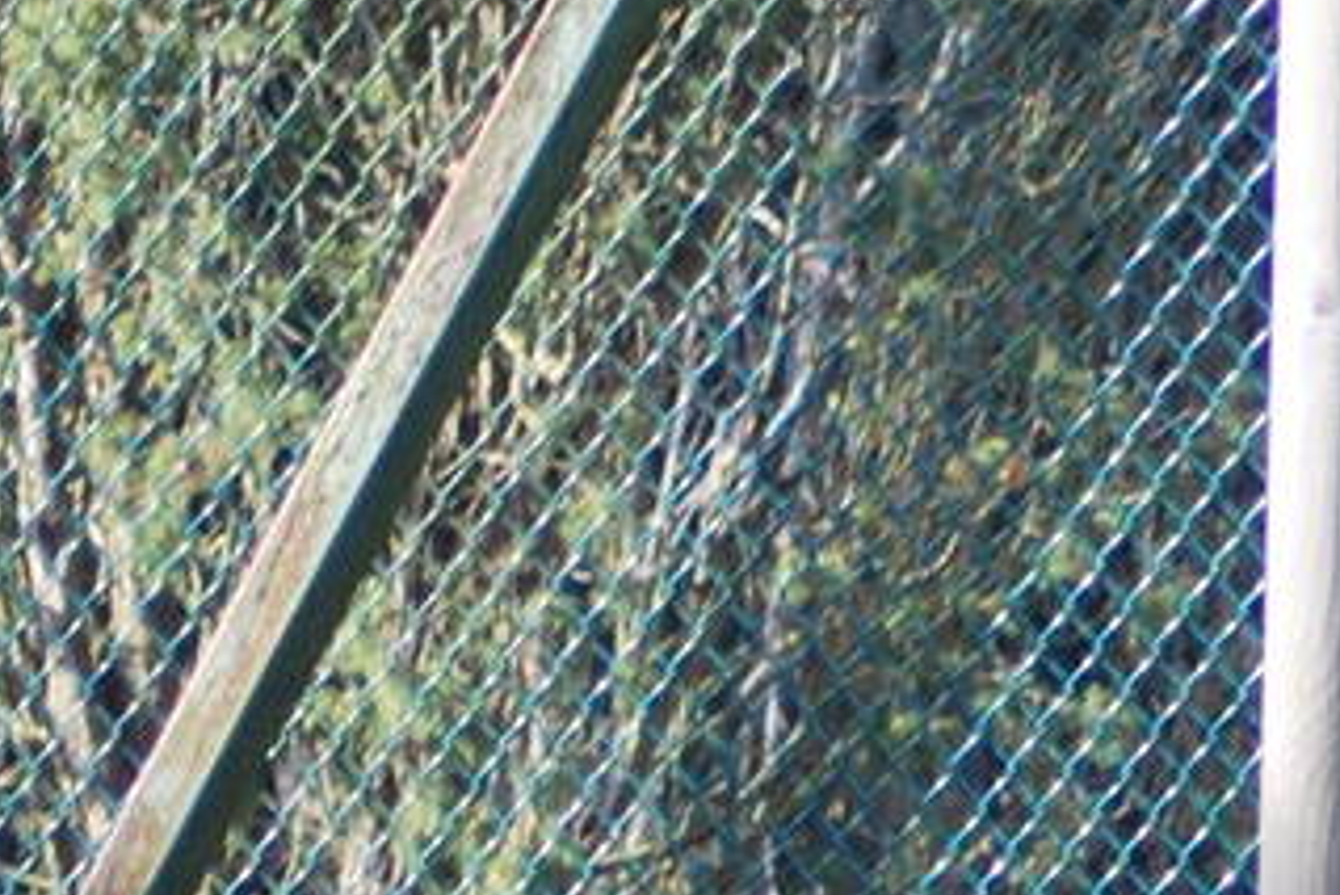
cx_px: 2940
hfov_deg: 3.9
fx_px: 19624
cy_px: 1208
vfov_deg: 2.6
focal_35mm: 527
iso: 200
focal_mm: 70
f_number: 4
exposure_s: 1/200
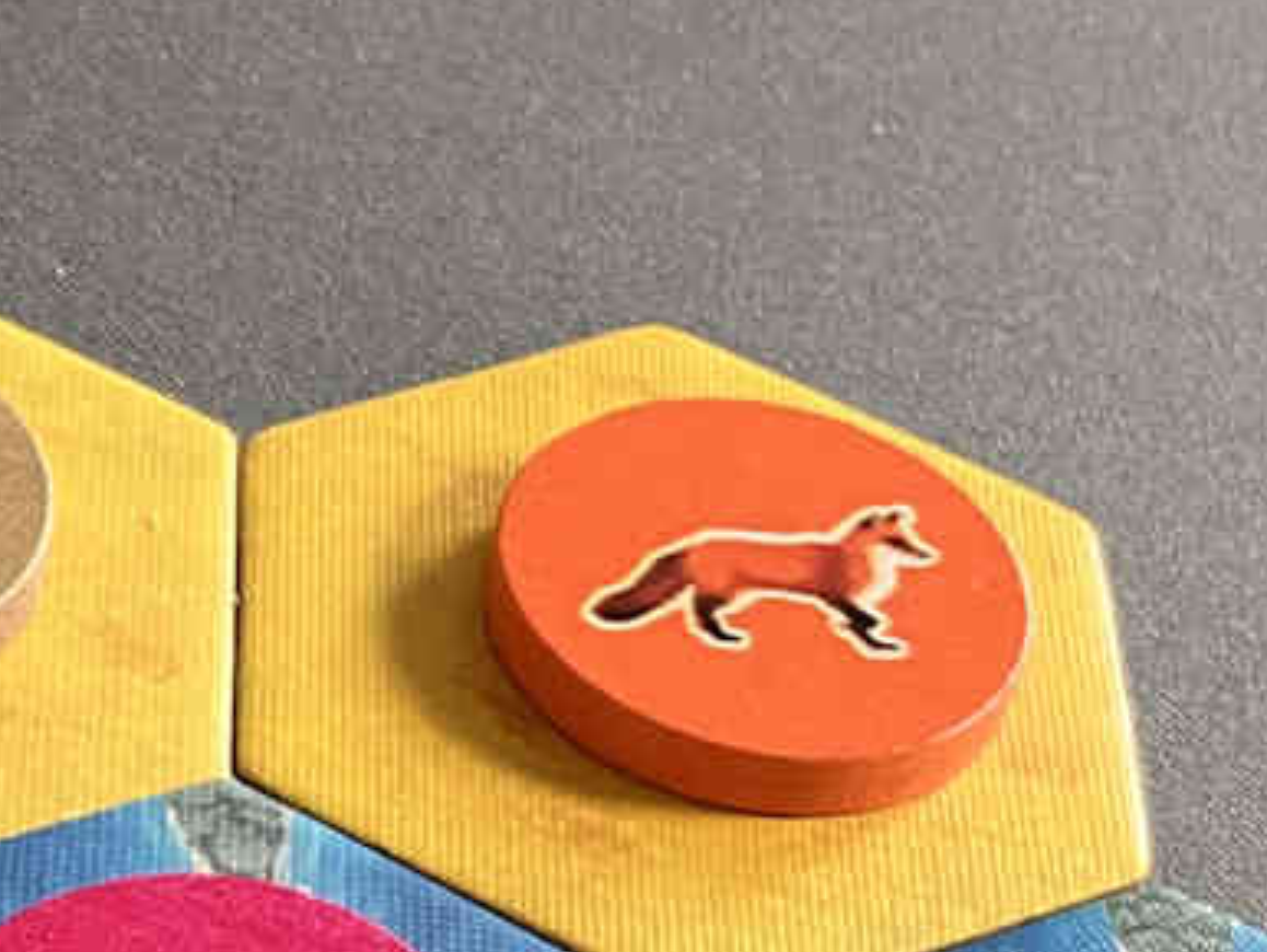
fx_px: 4285
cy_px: 968
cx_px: -714
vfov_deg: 12.5
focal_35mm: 117
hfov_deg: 15.4
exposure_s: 1/60
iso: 100
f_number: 1.8
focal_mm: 3.99
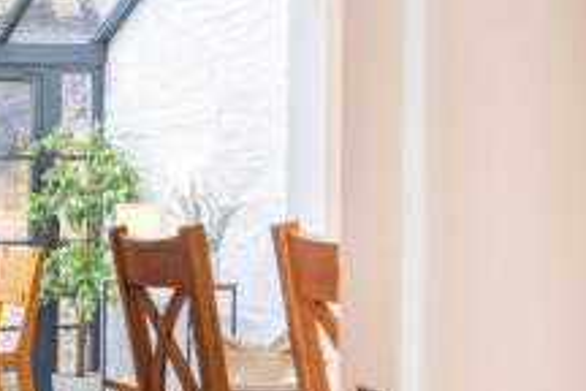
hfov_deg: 25.8
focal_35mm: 75
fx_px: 1221
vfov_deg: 18.1
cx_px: 24
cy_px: 276
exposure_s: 1/40
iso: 500
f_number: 4
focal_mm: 22.9
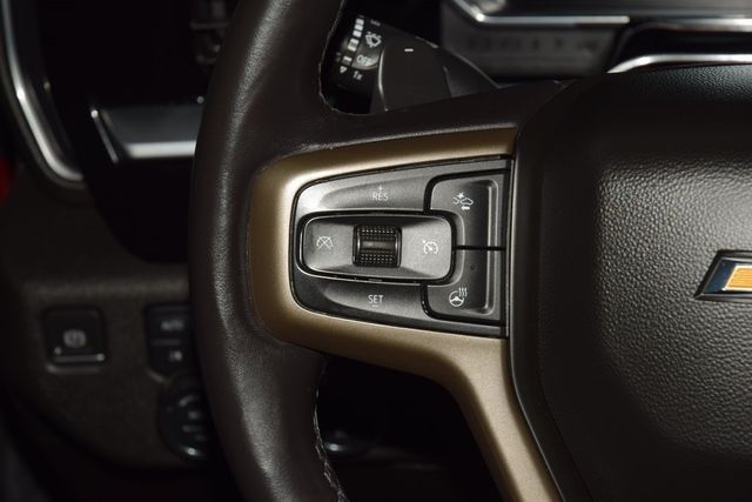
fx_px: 2194
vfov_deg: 13.0
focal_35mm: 105
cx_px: 376
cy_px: 251
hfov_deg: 19.5
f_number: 8
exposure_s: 1/125
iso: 100
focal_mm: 70
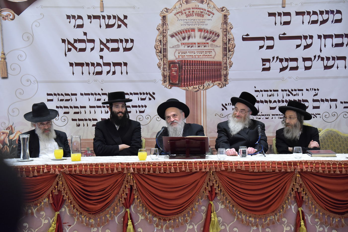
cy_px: 116
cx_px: 174
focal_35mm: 105
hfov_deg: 19.5
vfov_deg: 13.0
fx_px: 1015
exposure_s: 1/80
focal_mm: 105
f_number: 5.6
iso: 4000
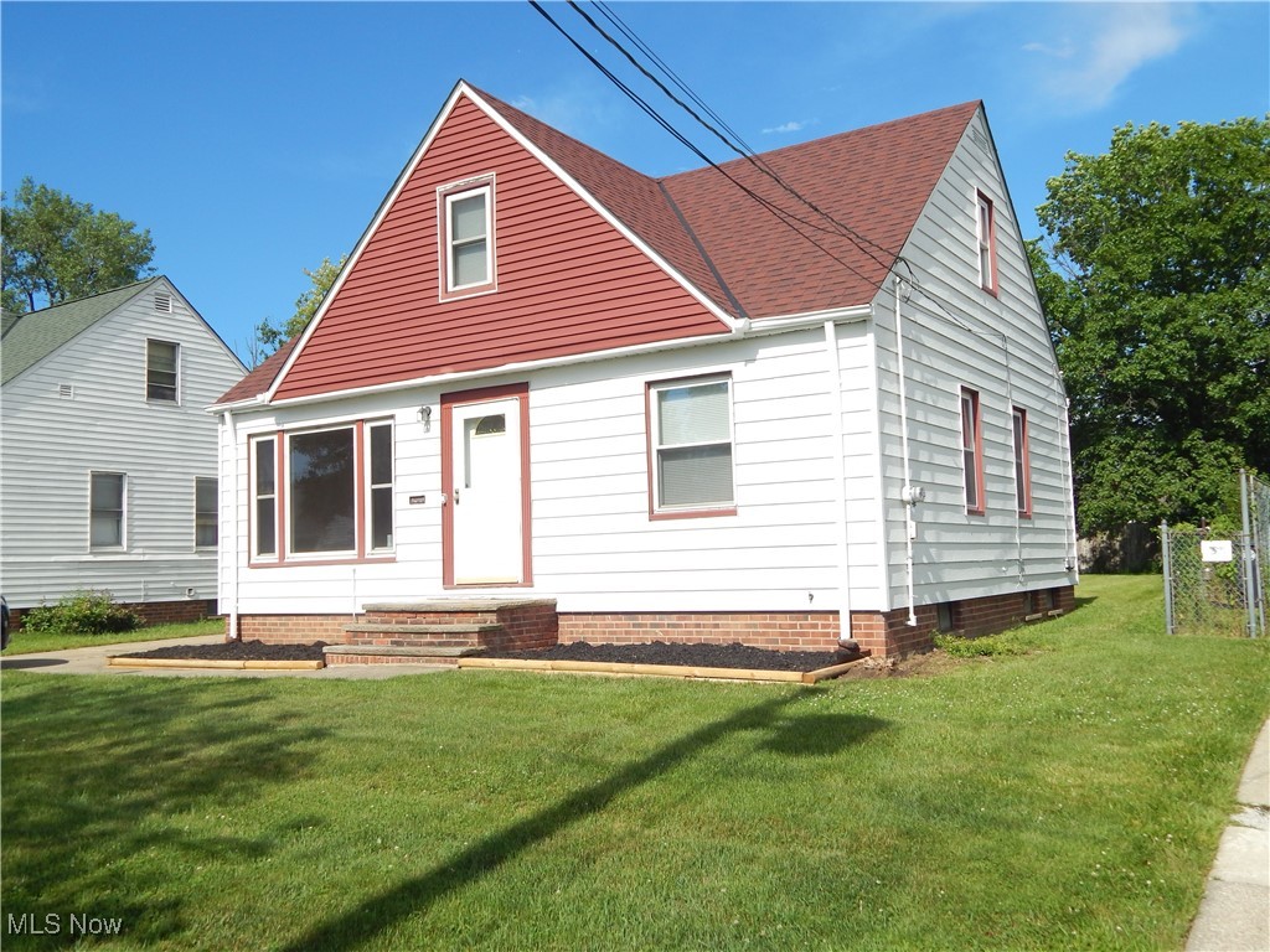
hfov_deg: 58.4
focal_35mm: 31
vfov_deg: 45.4
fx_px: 1137
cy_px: 476
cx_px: 635
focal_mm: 5.6
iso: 125
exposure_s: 1/500
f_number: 6.5
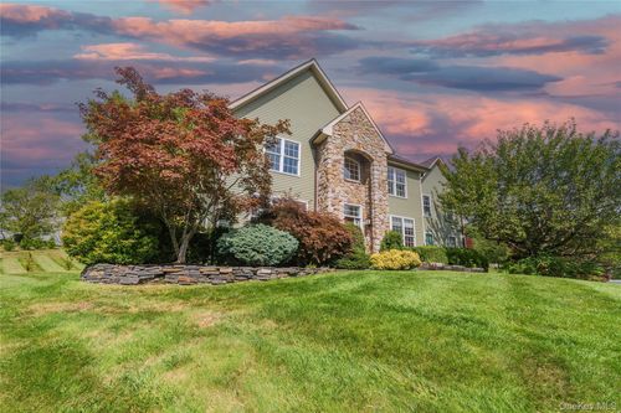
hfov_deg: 100.4
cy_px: 206
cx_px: 310
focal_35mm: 15
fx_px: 259
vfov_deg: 77.3
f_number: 8
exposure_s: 1/250
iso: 100
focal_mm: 10
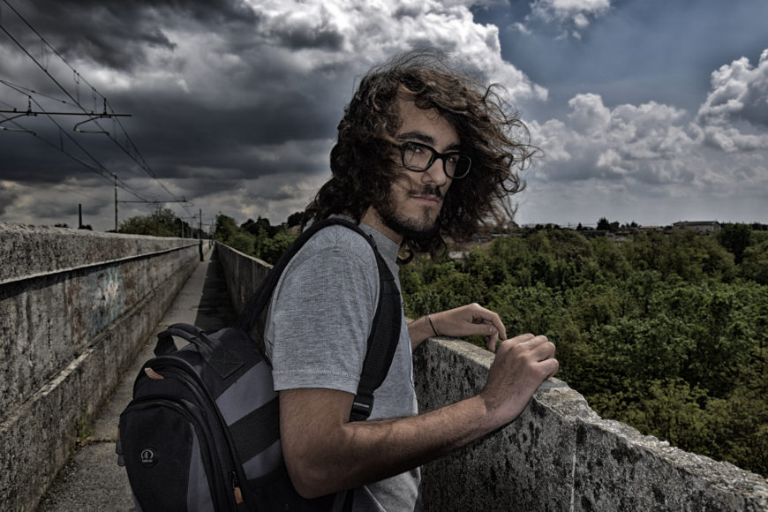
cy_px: 256
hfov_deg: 57.2
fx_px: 704
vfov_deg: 40.0
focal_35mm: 33
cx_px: 384
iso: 100
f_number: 10
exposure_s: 1/200
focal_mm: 22
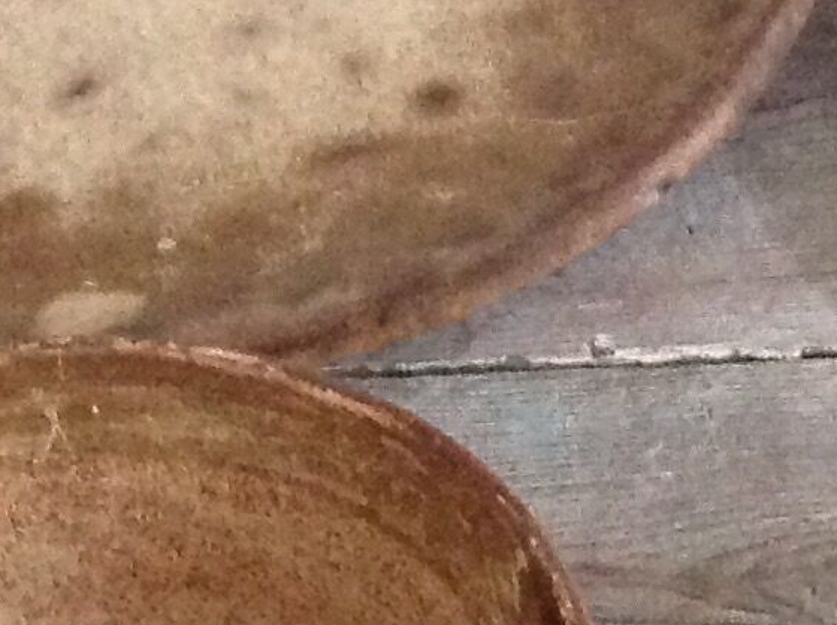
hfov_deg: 11.7
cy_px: 597
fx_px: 3910
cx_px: 1253
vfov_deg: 9.1
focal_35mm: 162
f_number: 2.4
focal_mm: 4.28
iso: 640
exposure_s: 1/15
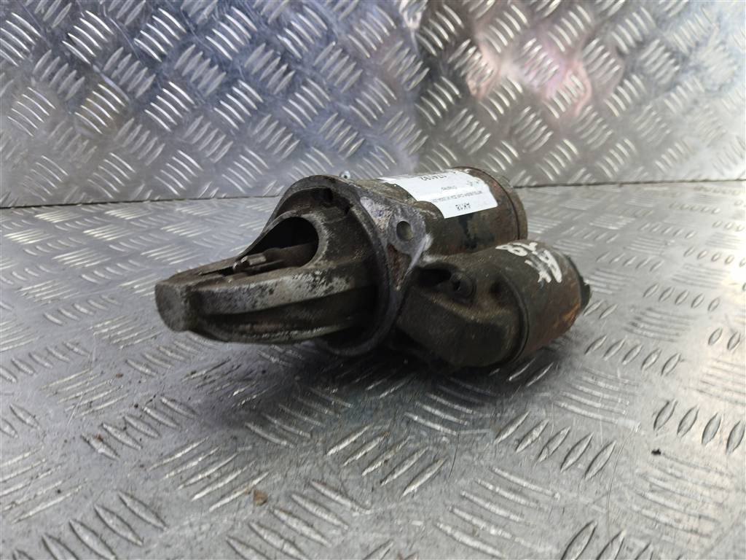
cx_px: 373
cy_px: 280
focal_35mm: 26
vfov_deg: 53.1
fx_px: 560
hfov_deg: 67.3
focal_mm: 3.98
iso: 64
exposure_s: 1/50
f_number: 1.8
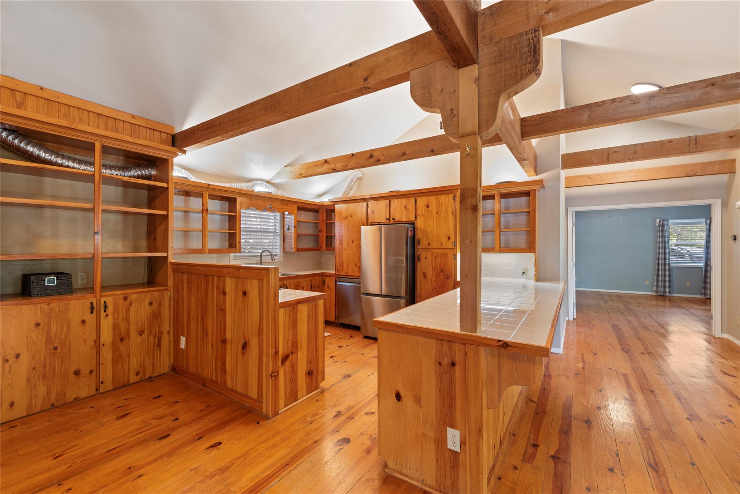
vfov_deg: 77.3
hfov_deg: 100.4
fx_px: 308
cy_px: 247
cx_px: 370
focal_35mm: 15
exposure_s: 1/1.25
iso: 400
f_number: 8
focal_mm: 15
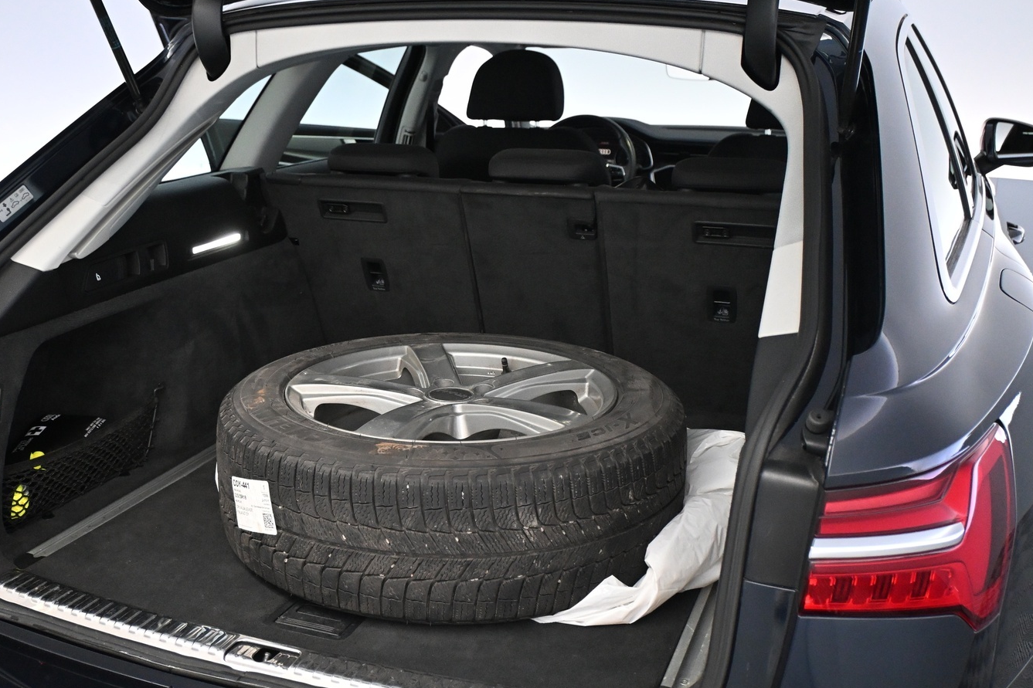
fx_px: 1174
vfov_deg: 32.6
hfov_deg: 47.3
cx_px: 419
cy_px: 398
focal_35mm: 41
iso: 3200
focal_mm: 22.5
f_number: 4
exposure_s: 1/125
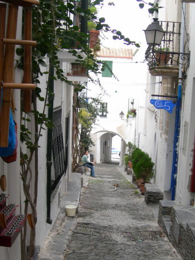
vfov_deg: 35.9
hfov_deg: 27.5
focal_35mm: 53
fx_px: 398
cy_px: 170
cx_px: 92
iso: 50
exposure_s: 1/54.8
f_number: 2.8
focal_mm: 7.8
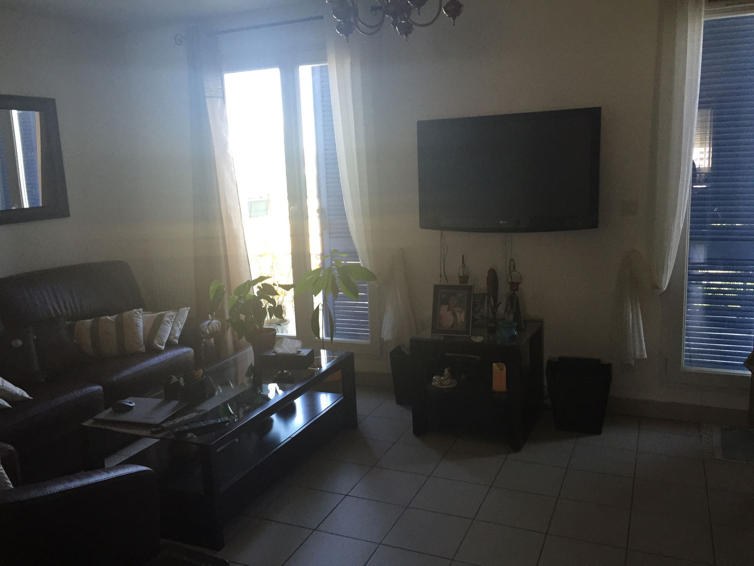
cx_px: 377
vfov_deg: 48.2
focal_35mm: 29
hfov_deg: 61.7
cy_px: 283
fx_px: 632
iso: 50
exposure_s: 1/30
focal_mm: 4.15
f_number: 2.2
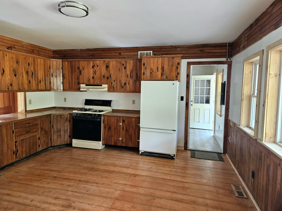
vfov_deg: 58.9
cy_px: 106
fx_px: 187
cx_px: 141
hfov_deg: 73.9
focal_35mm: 23
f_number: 1.8
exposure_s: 1/120
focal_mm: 5.4
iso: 500
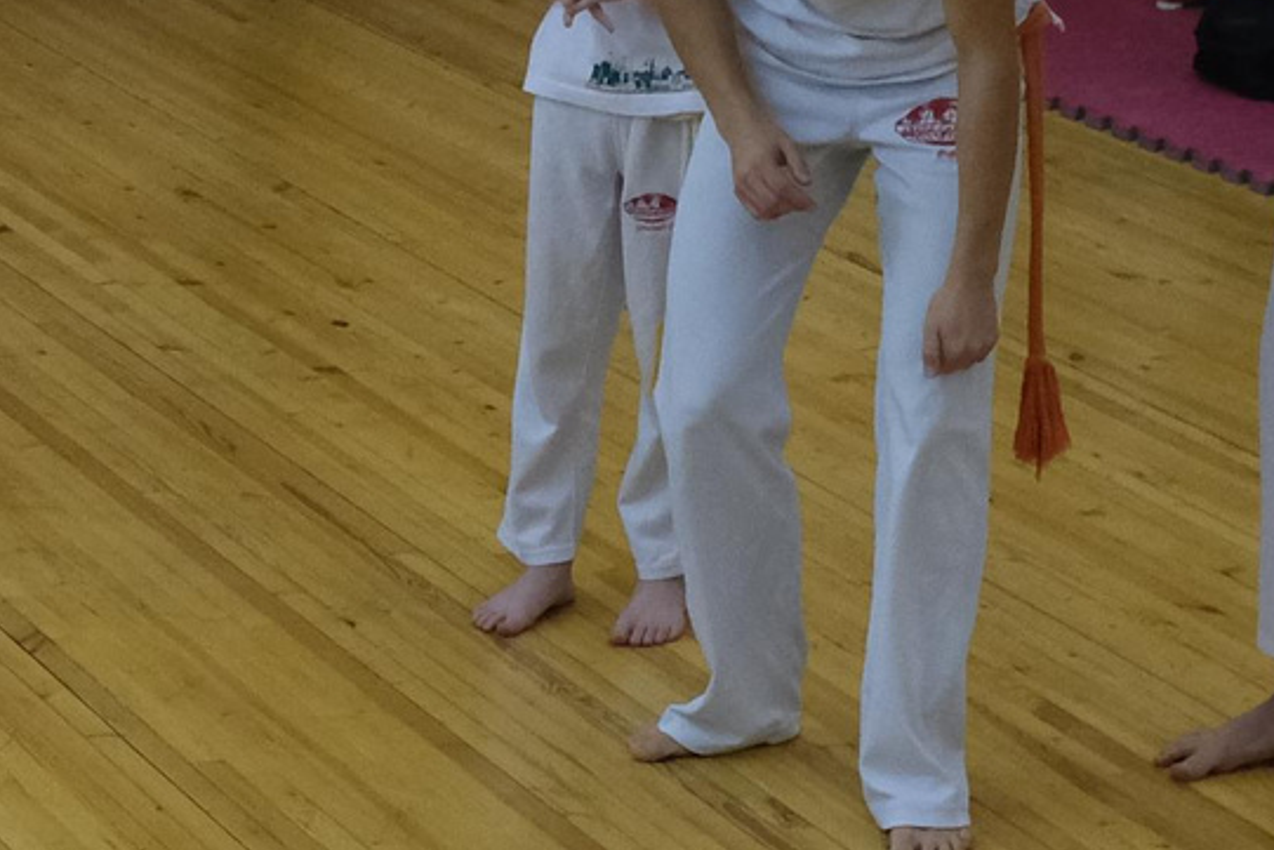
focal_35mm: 142
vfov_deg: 9.6
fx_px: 5026
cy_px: 955
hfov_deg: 13.7
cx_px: -549
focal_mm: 19.7
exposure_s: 1/320
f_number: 4
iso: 2500
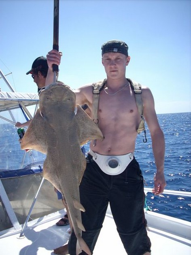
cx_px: 96
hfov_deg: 38.6
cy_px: 128
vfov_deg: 50.2
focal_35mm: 37
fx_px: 272
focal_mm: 6.2
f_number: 5.6
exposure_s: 1/261
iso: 64
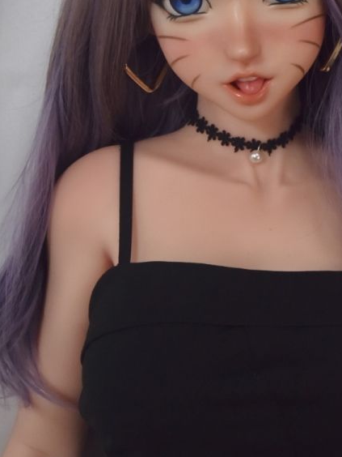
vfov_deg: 21.3
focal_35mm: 92
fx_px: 1212
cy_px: 194
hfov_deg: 16.0
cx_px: 228
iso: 1600
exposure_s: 1/180
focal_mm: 40
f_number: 6.7
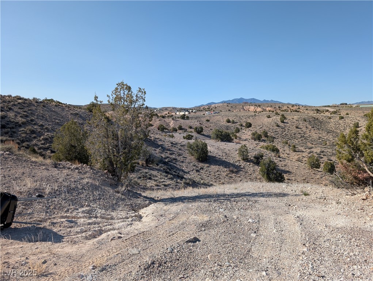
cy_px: 140
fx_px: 259
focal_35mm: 24
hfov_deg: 71.5
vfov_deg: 56.9
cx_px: 186
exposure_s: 1/1119
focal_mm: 6.9
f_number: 1.68
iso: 23
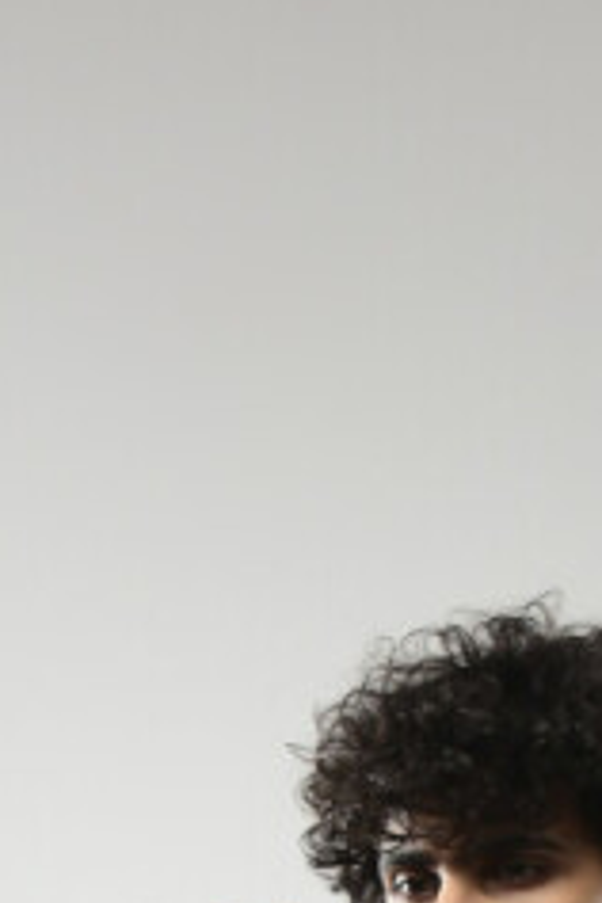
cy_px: 1688
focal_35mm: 162
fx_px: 4063
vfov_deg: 11.6
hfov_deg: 8.4
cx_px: -34
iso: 400
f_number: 5
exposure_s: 1/125
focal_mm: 32
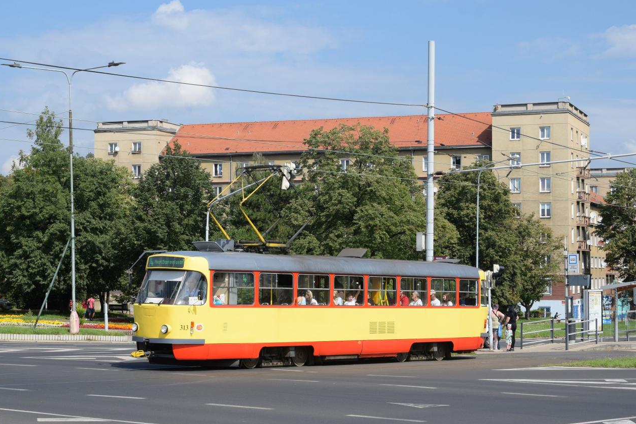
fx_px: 1148
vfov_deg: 20.9
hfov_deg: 31.0
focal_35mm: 65
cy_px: 210
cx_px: 309
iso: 320
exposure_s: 1/500
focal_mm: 42
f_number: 11
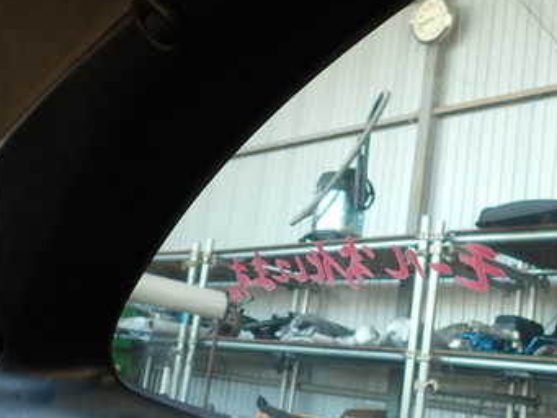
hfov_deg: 42.3
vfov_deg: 32.8
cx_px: 376
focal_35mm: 44
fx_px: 708
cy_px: 240
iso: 100
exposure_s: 1/80
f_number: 2
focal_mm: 4.5
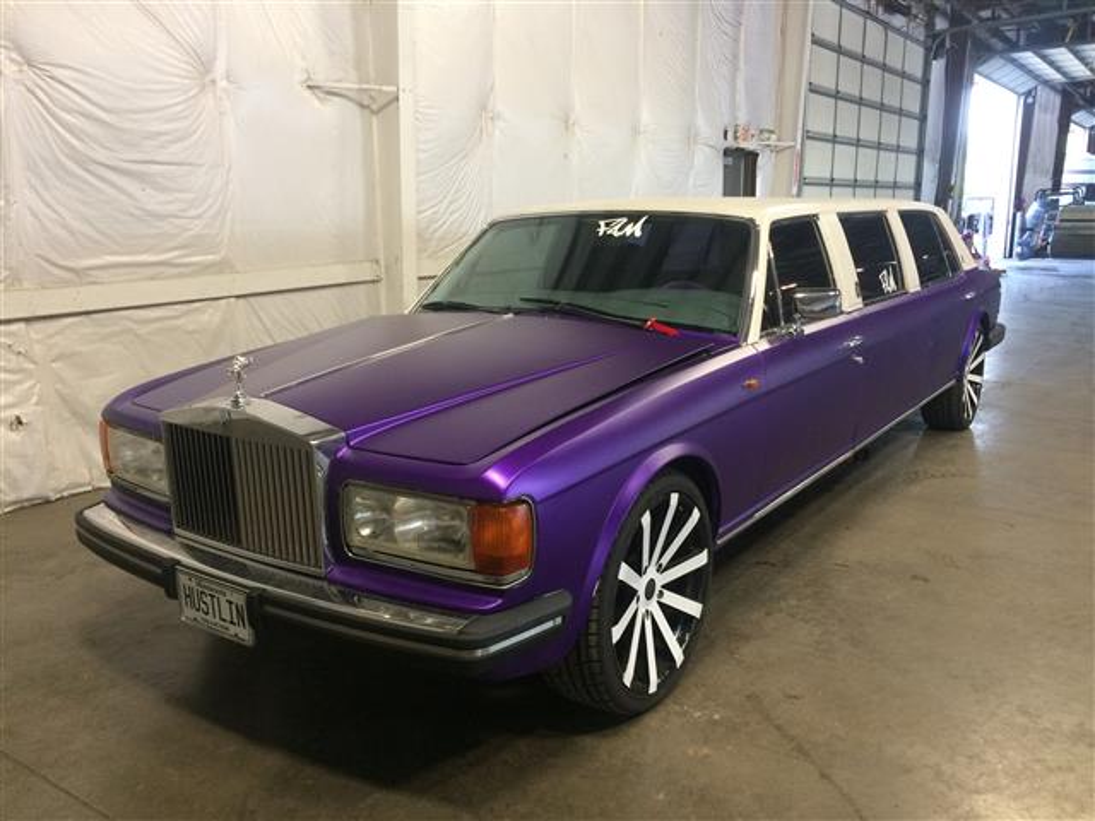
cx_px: 548
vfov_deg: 48.2
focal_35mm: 29
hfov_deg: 61.7
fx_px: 917
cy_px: 410
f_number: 2.2
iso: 64
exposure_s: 1/30
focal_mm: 4.15
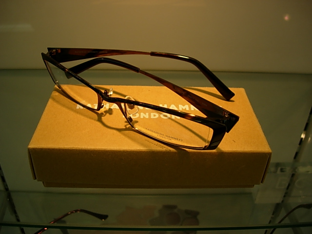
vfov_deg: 37.7
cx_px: 156
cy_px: 117
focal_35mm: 38
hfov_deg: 49.0
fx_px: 343
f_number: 2.8
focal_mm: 7.8
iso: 64
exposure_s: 1/186
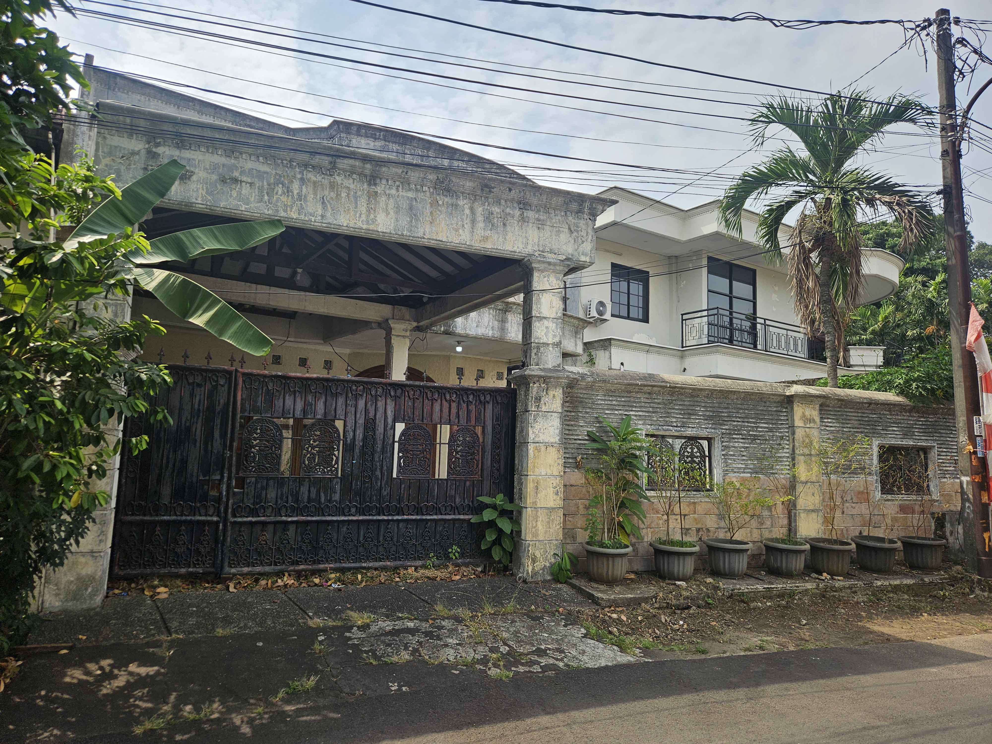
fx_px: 659
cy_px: 372
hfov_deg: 73.9
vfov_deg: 58.9
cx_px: 496
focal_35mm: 23
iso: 25
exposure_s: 1/1567
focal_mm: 5.4
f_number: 1.8
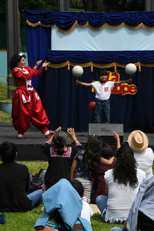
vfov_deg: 13.0
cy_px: 116
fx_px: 1011
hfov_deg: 8.7
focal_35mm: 158
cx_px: 77
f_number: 18
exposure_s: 1/1250
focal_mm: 105
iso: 2000
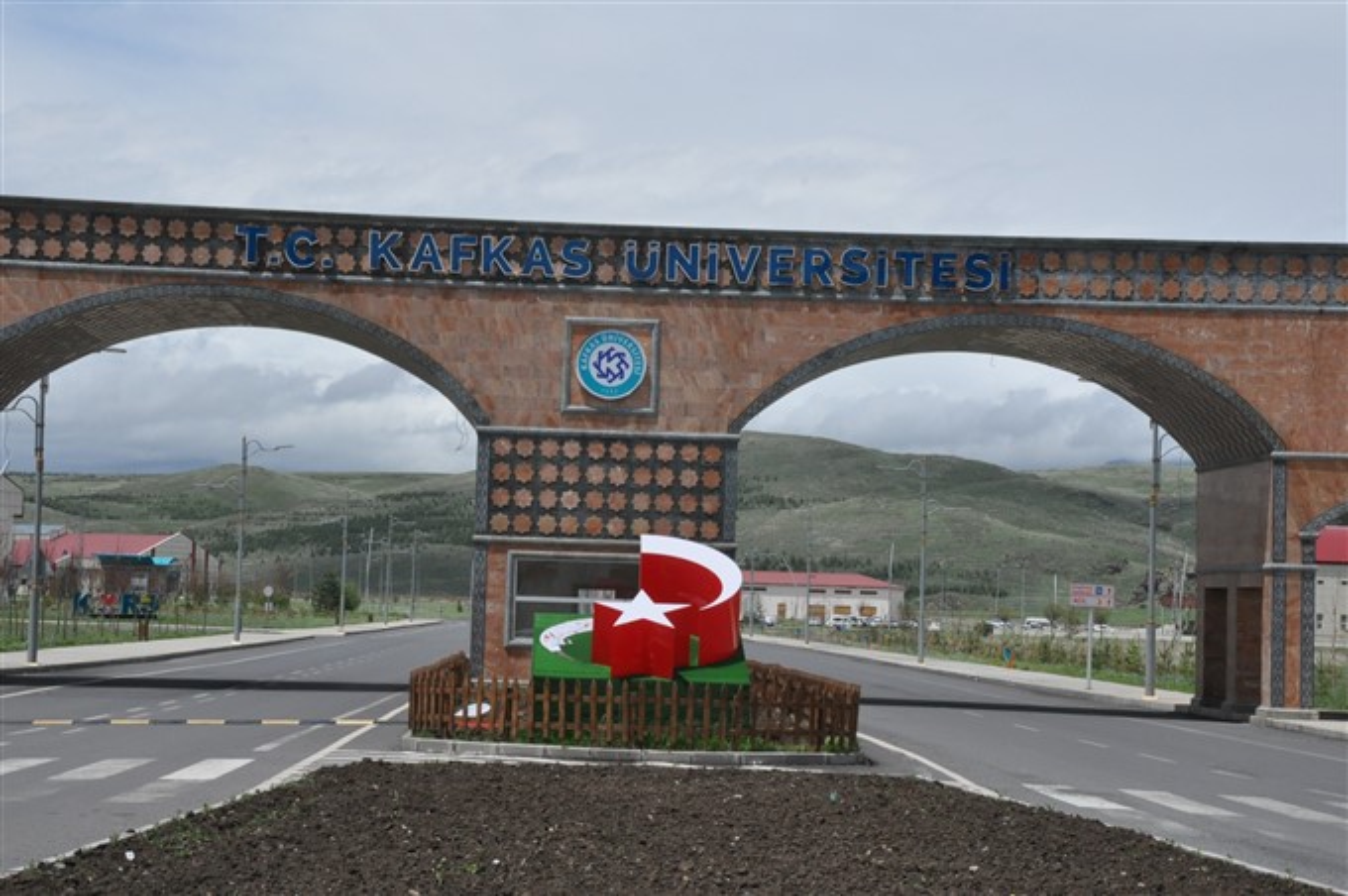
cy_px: 448
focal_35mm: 87
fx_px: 3254
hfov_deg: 23.4
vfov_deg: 15.7
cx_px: 674
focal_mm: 58
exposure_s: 1/1000
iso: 1000
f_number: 16
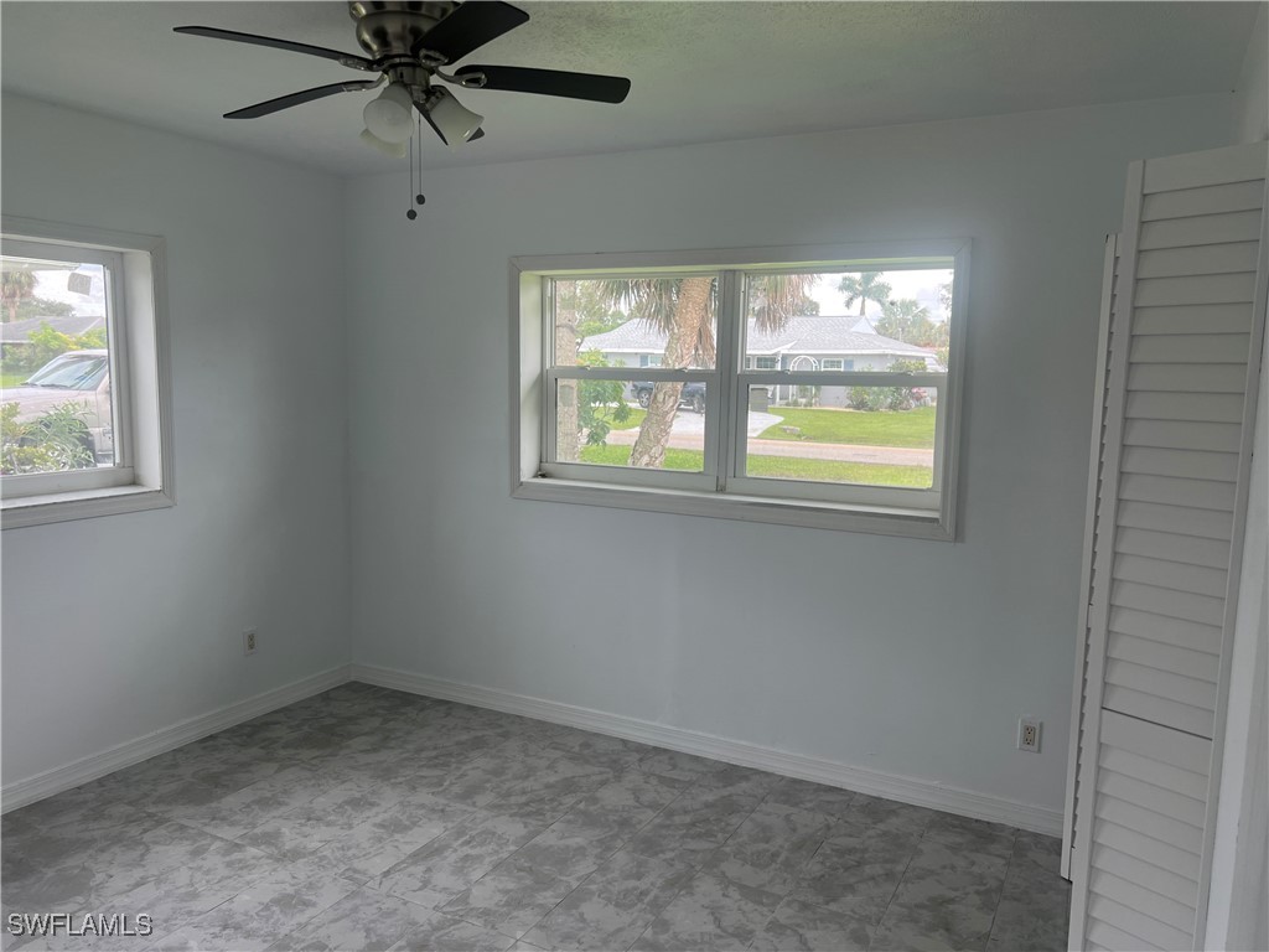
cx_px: 634
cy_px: 476
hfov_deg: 67.3
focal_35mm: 26
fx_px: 953
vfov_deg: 53.1
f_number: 1.5
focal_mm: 5.7
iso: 40
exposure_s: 1/196
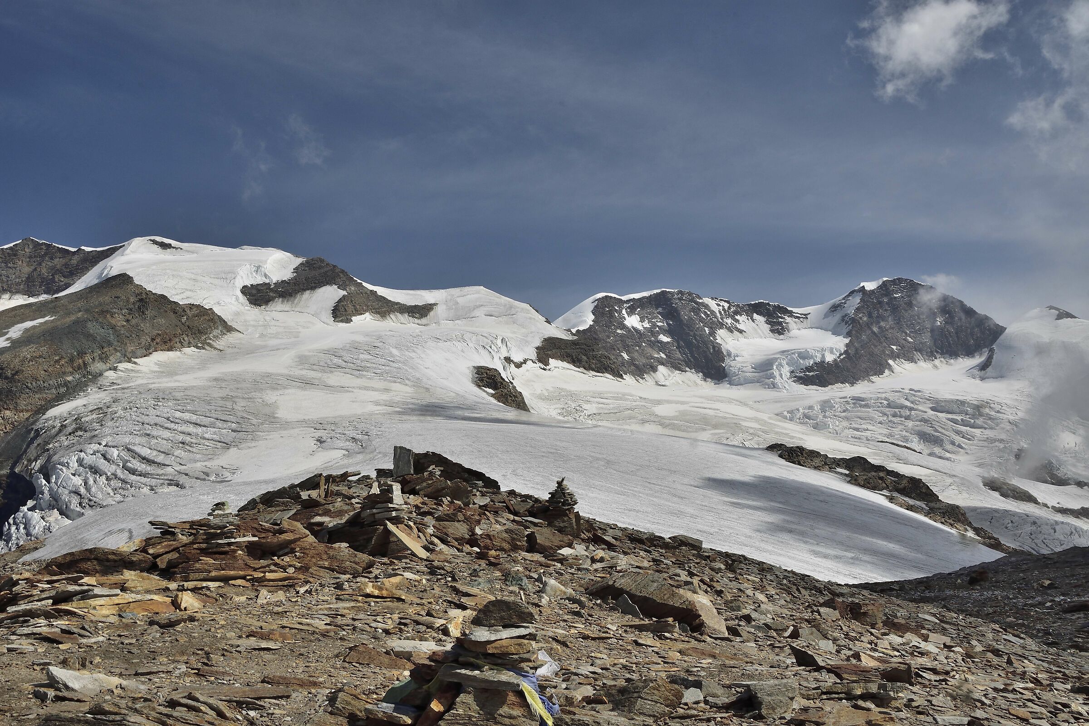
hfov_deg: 59.5
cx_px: 544
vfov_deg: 41.7
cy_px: 363
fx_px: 953
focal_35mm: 32
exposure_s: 1/125
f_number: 11
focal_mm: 21
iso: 100
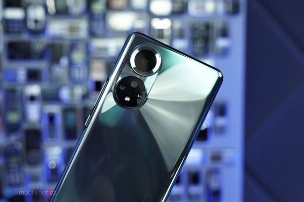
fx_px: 405
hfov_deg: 41.1
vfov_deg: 28.1
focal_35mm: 48
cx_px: 152
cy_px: 101
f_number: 6.3
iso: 2500
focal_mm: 48
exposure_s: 1/160
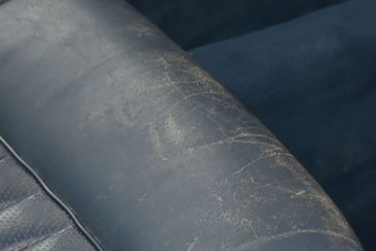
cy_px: 61
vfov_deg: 6.2
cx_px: 169
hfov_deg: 9.3
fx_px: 2307
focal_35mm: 221
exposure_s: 1/60
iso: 560
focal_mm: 27
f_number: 4
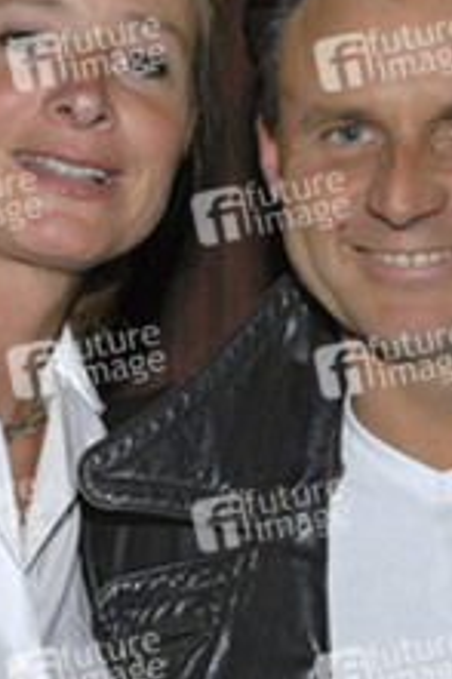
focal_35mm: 134
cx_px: 307
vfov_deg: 15.3
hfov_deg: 10.2
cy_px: 286
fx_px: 2527
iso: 400
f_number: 9
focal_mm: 44
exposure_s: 1/40
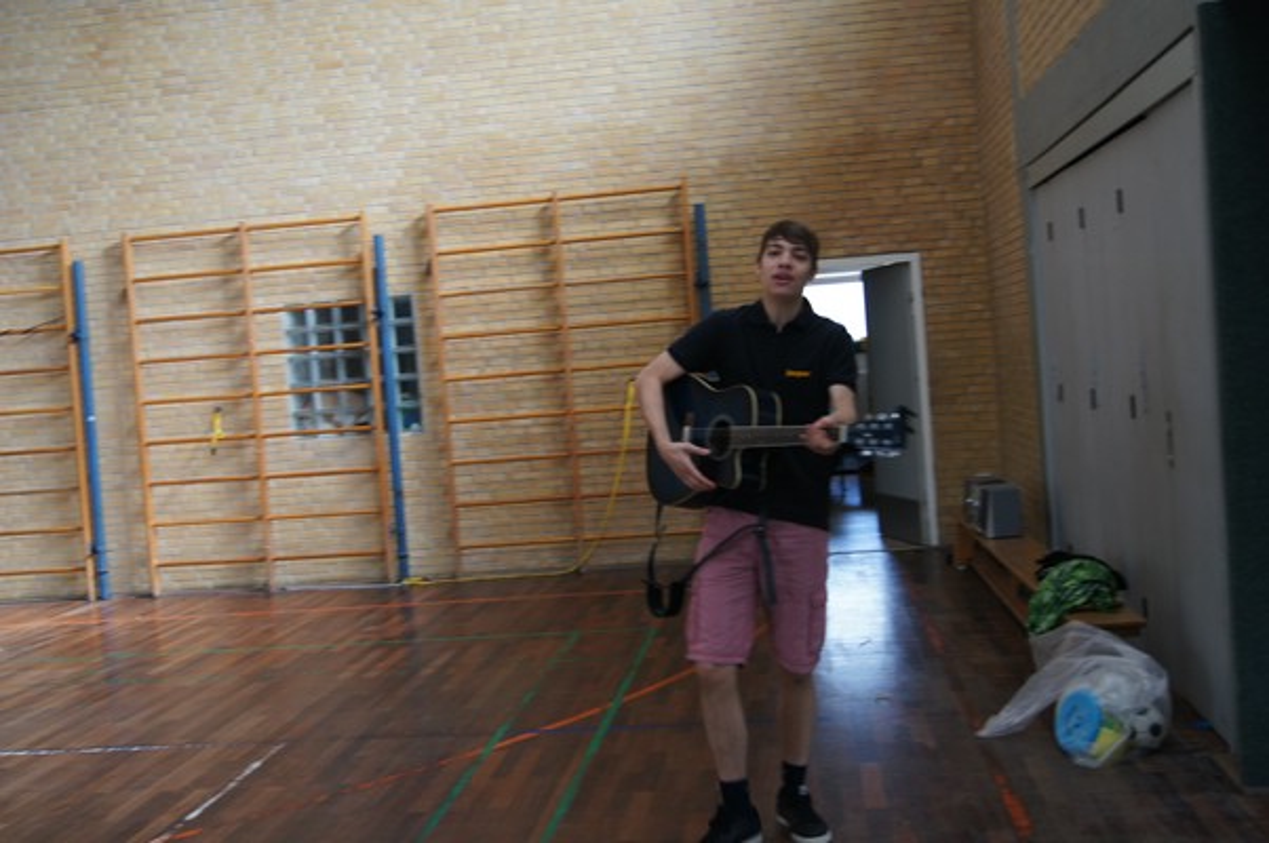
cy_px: 422
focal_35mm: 39
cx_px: 634
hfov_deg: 49.6
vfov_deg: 34.1
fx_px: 1373
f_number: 4.5
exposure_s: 1/50
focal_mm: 26
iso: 320
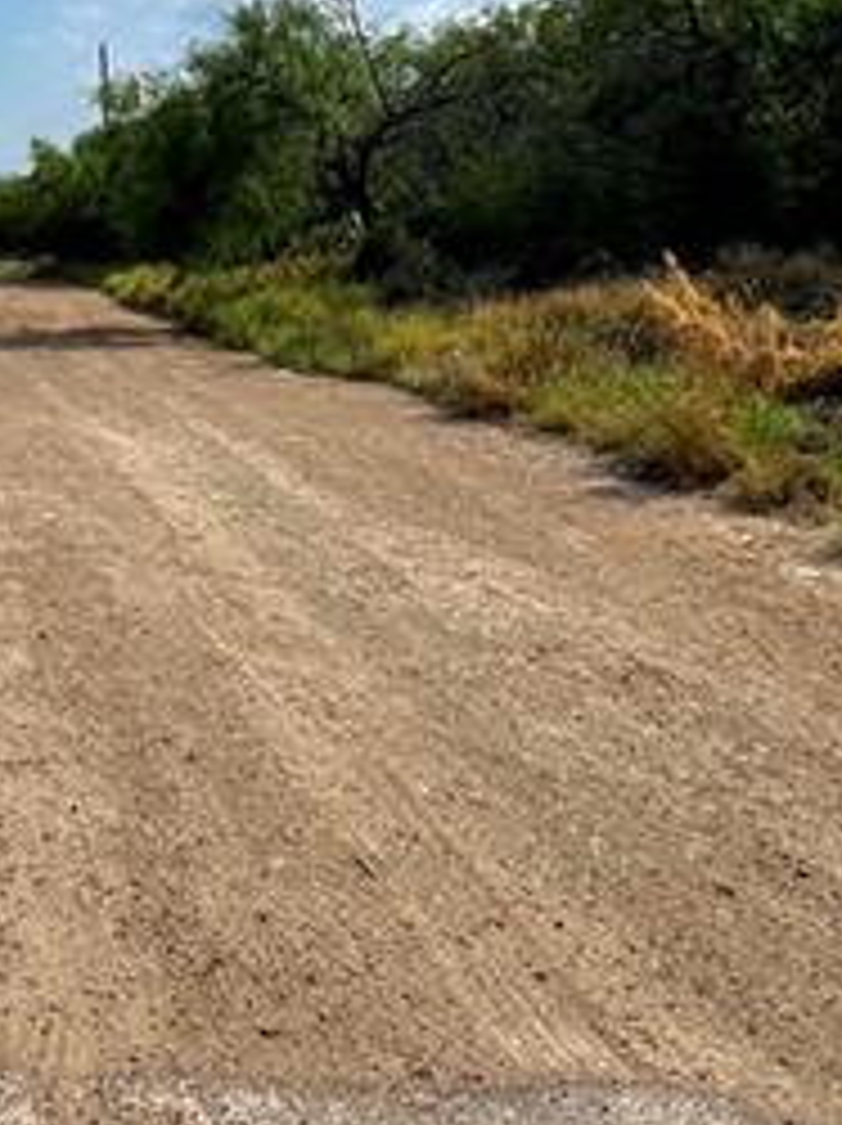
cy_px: 135
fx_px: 1300
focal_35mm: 40
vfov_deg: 43.3
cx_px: -153
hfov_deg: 30.7
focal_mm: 1.57
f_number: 1.8
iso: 32
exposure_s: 1/3534
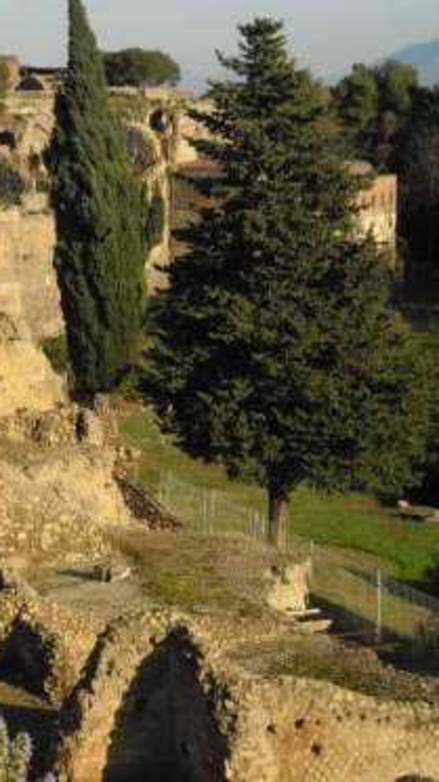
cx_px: 29
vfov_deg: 26.9
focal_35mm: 79
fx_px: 1636
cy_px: 390
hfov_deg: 15.1
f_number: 3.7
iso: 100
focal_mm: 9.6
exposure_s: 1/640
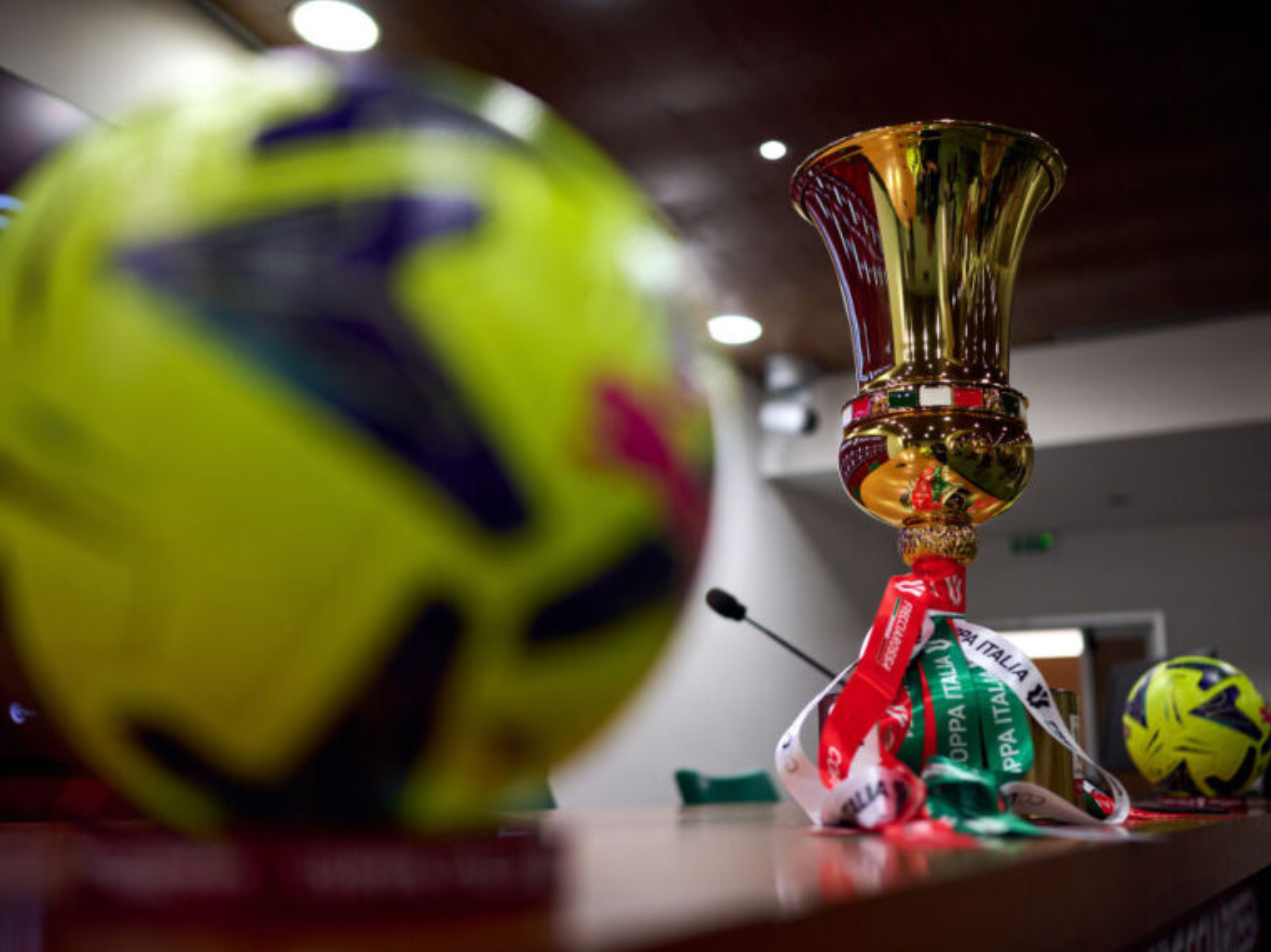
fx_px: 1395
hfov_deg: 48.9
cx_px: 687
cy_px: 477
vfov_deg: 37.7
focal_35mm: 38
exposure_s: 1/250
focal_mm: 35
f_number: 1.8
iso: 640
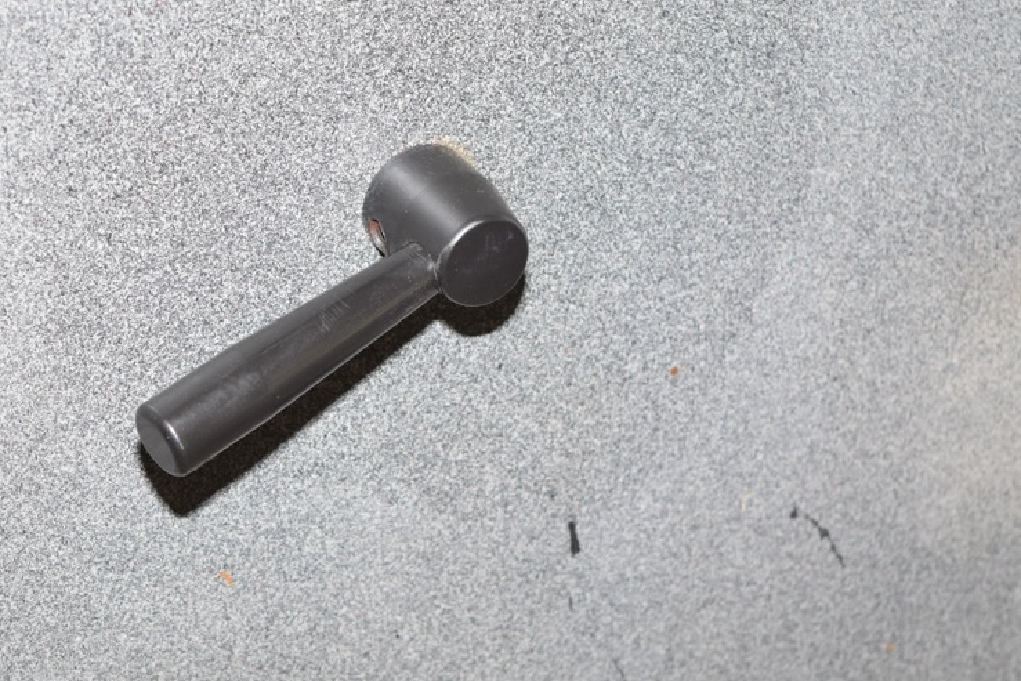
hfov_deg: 18.3
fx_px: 3168
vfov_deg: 12.3
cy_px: 271
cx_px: 356
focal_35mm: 112
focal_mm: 55
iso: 800
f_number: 5.6
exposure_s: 1/100
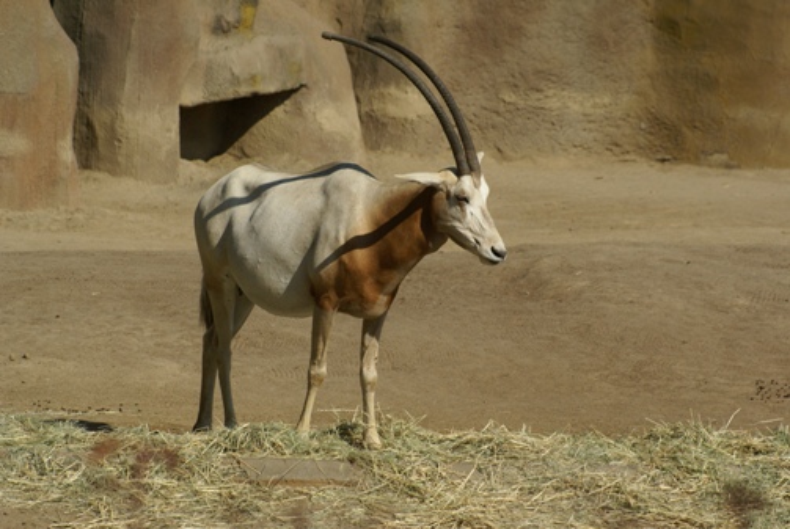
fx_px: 6593
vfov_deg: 4.6
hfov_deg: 6.9
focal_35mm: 300
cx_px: 395
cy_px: 264
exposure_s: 1/1600
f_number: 9
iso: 400
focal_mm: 200
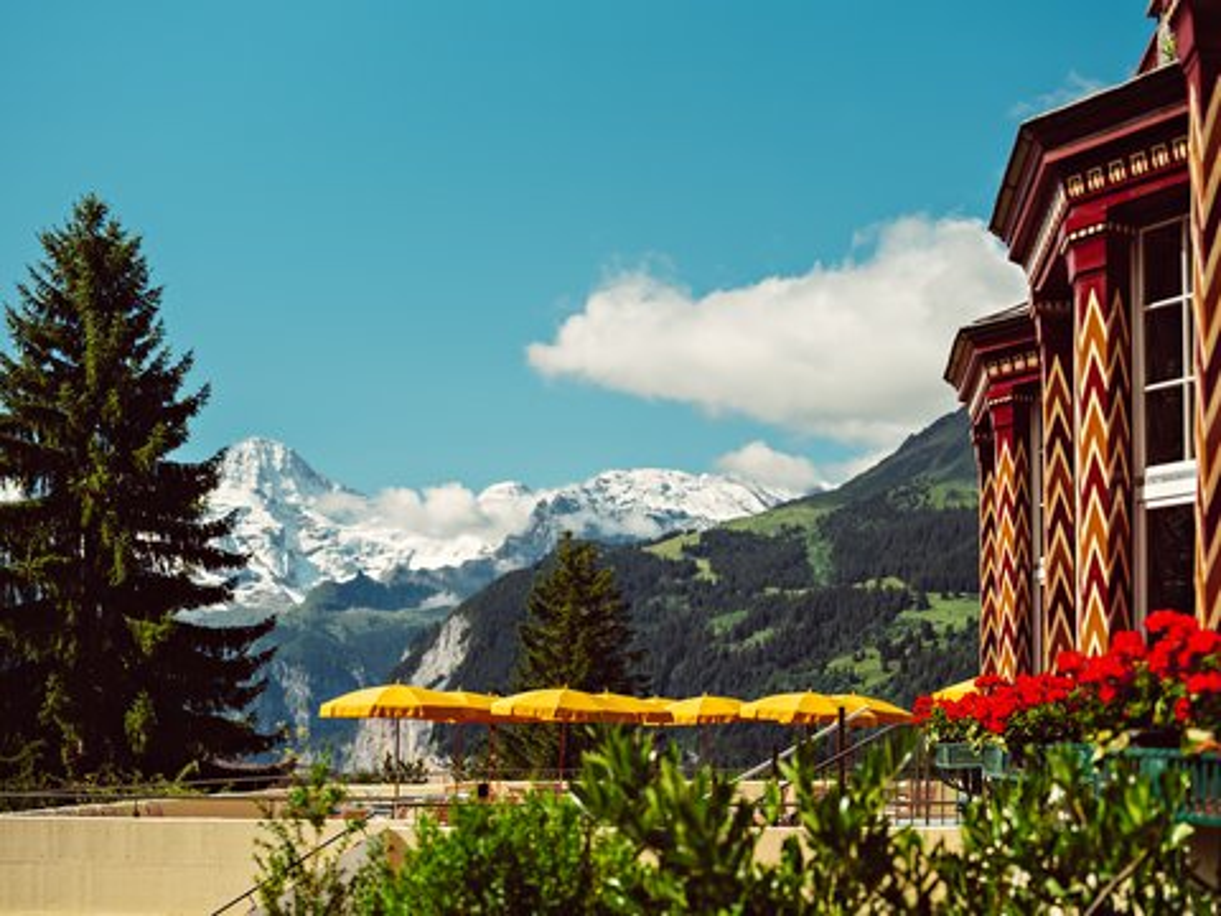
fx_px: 1552
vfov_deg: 32.9
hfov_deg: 42.9
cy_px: 458
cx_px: 610
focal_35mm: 44
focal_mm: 55
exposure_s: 1/4000
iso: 80
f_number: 2.8
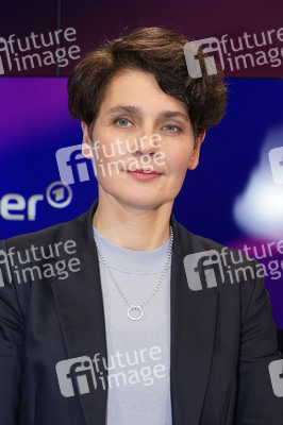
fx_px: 508
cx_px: 142
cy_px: 212
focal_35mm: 43
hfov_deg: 31.1
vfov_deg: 45.5
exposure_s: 1/125
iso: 2000
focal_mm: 43
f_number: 5.6
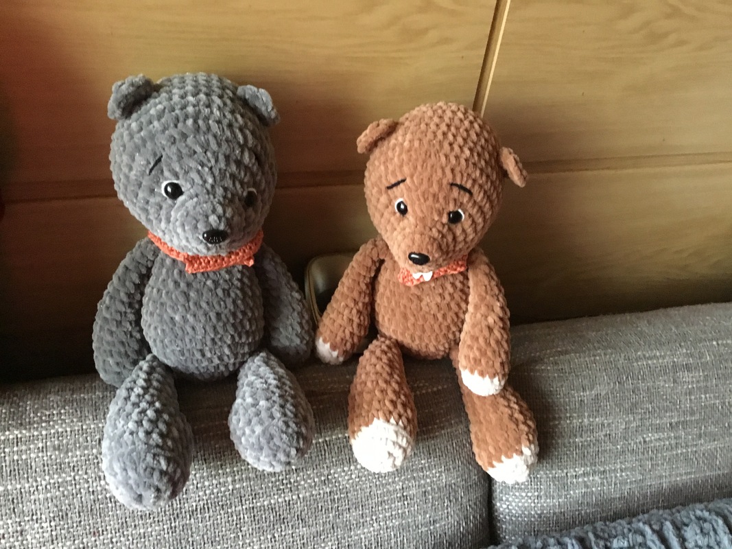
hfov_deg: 58.4
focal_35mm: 31
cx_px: 366
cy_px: 274
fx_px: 655
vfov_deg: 45.4
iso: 500
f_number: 2.4
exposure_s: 1/17
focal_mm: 3.3
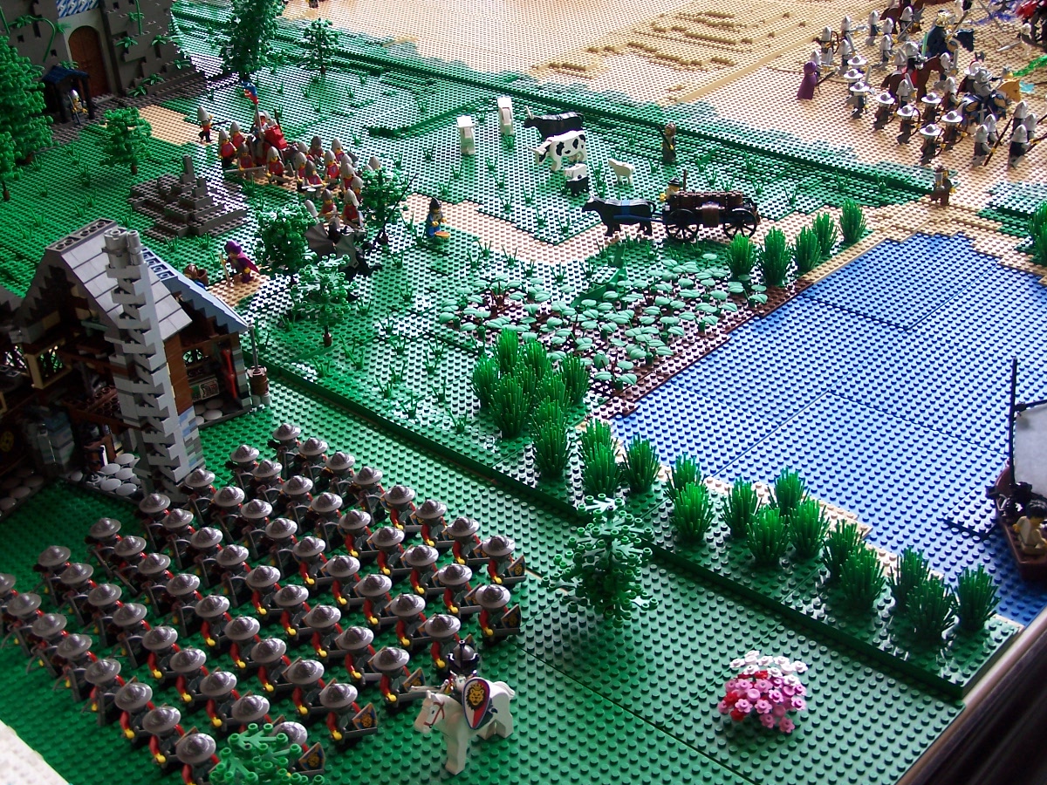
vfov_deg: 28.6
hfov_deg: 37.5
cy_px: 392
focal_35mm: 51
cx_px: 524
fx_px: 1543
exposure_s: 1/45
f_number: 3.2
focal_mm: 8.5
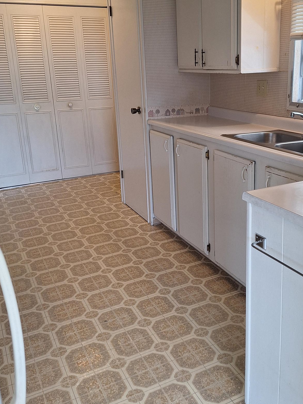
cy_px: 178
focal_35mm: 34
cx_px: 186
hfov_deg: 41.5
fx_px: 397
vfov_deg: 53.8
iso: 64
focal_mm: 5.54
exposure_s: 1/120
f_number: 1.8
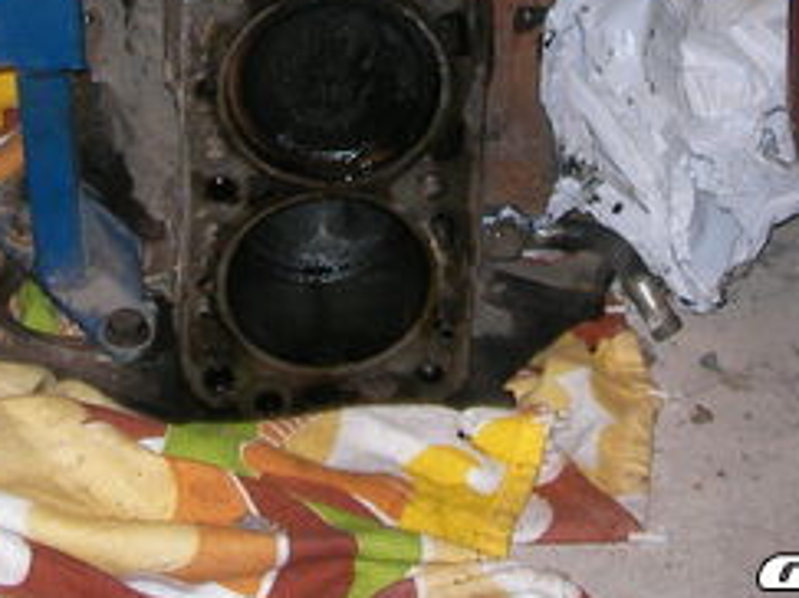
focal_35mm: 100
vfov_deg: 14.2
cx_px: 270
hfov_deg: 19.6
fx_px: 2307
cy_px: -182
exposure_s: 1/30
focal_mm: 6.3
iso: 100
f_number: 3.3
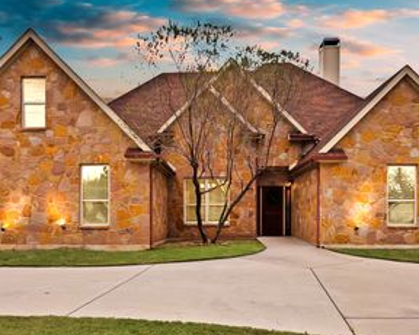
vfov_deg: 46.3
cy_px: 224
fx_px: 384
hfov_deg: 57.2
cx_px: 201
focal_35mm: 31
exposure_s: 1/30
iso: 640
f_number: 9
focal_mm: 19
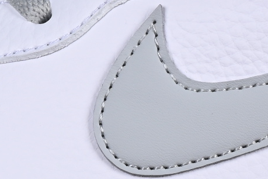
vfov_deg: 3.0
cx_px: 12
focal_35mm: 455
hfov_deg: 4.5
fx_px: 3387
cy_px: 113
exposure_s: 1/80
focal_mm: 50
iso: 160
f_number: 9
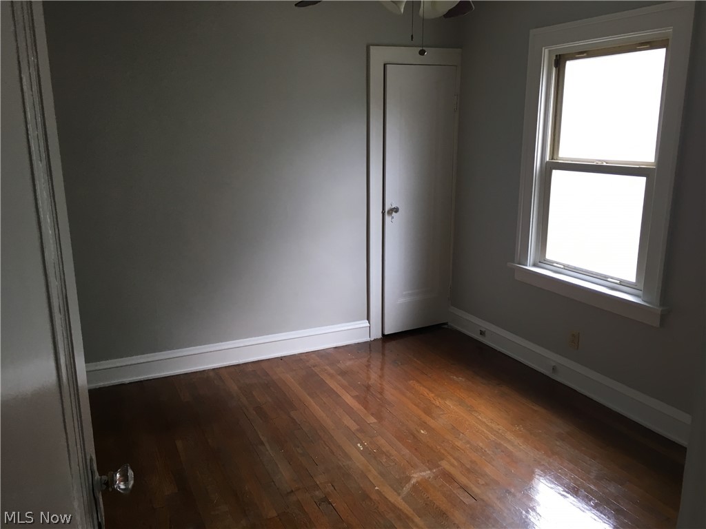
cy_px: 264
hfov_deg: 61.7
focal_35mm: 29
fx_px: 591
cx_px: 353
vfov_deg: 48.2
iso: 25
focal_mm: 4.15
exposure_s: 1/30
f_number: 2.2
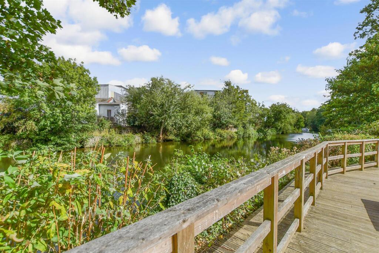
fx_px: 158
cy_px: 126
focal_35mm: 15
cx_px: 190
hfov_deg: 100.4
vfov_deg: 77.3
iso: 320
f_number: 8
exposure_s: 1/1600
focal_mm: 10
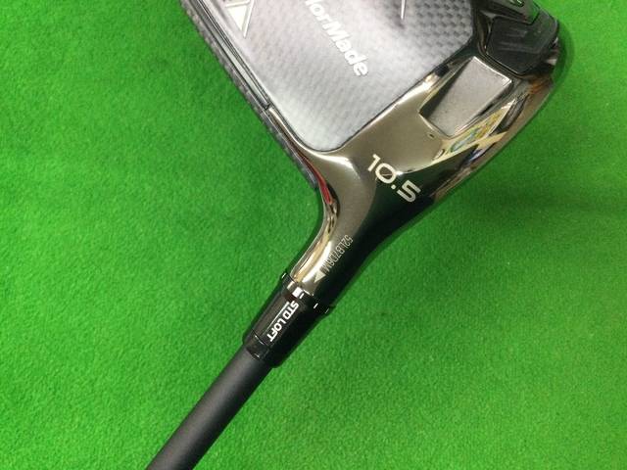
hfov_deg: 58.4
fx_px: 562
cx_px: 314
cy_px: 235
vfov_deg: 45.4
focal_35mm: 31
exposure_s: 1/30
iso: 160
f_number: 2.4
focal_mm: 3.3
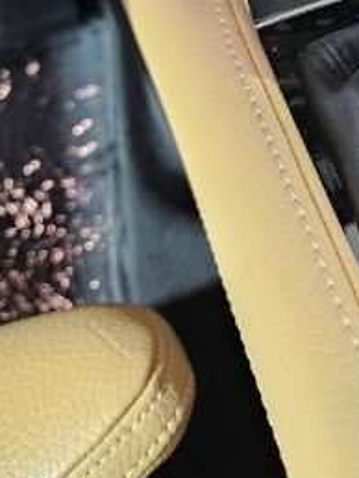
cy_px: -30
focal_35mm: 57
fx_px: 787
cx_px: 413
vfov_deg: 30.6
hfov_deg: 23.8
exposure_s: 1/35
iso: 800
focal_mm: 6.3
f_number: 1.7
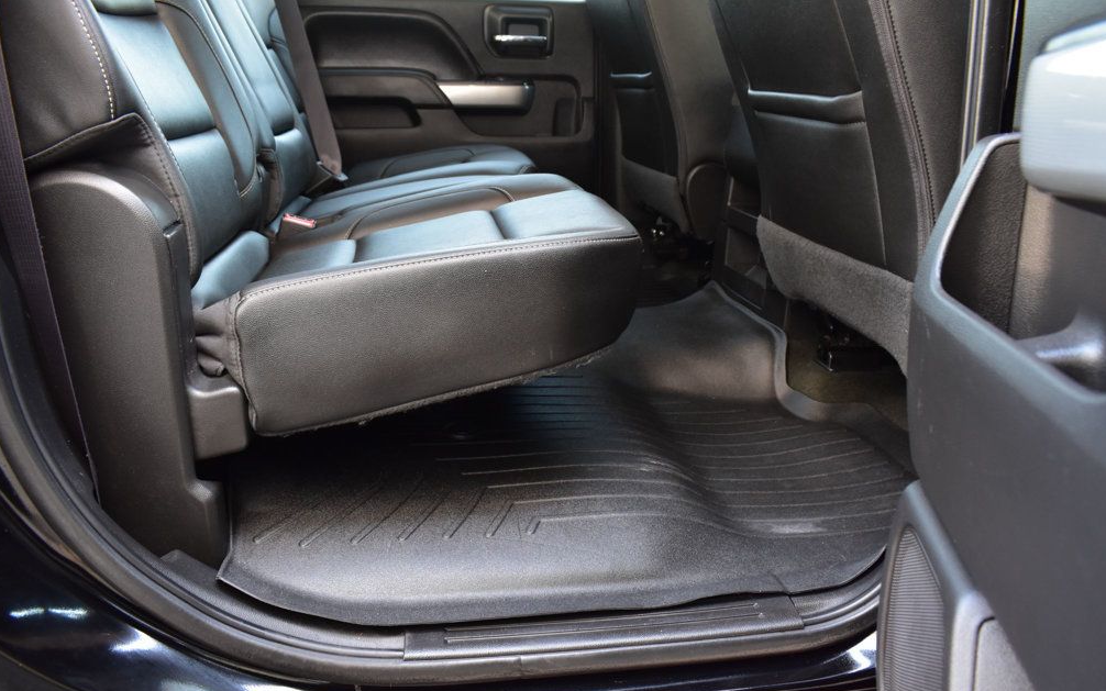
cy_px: 356
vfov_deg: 44.5
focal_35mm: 28
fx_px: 844
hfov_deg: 66.5
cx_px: 556
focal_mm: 18
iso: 800
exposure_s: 1/15
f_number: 6.3
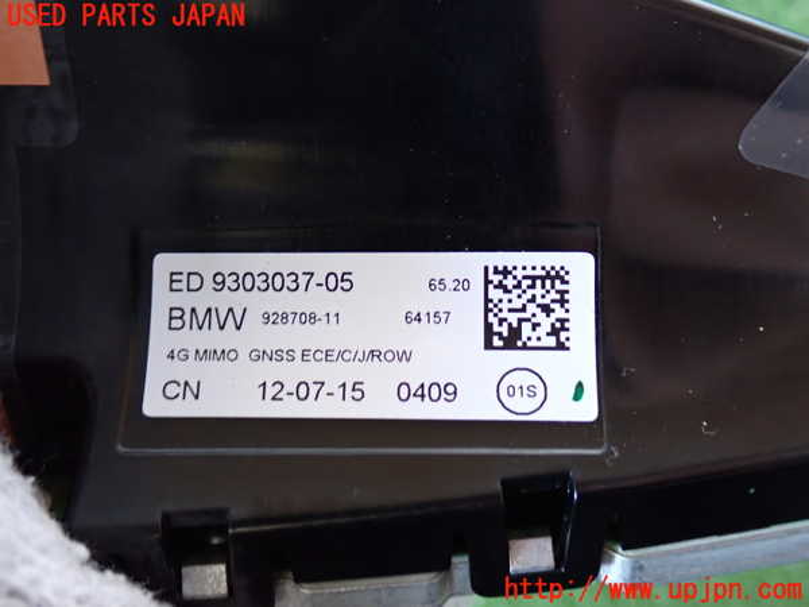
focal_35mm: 41
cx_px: 404
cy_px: 304
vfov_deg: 35.1
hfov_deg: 45.8
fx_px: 958
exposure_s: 1/20
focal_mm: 7.31
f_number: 2.8
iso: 800
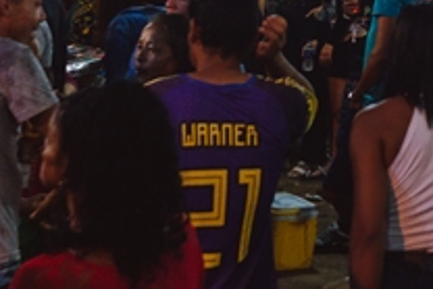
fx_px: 1541
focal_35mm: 128
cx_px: 526
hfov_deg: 15.4
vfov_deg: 10.3
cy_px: -168
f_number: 2.8
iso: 2500
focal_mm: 24
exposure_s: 1/125
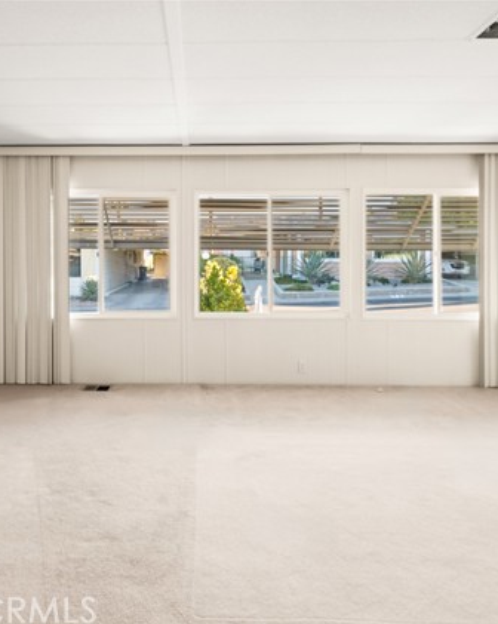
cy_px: 315
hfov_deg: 67.2
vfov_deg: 80.4
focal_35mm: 20
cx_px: 194
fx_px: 369
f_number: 8
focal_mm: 14
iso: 1000
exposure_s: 1/25
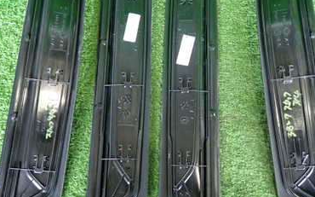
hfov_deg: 46.1
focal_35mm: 43
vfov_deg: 29.6
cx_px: 175
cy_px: 67
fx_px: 369
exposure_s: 1/30
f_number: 2
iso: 400
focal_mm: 4.5
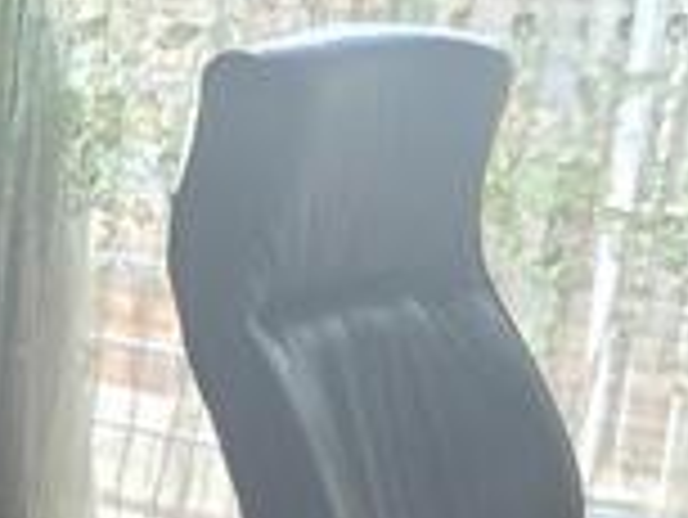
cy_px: 32
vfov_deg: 21.1
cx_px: -701
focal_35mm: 68
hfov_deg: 18.4
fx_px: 1353
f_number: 1.9
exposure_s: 1/370
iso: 500
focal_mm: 2.2
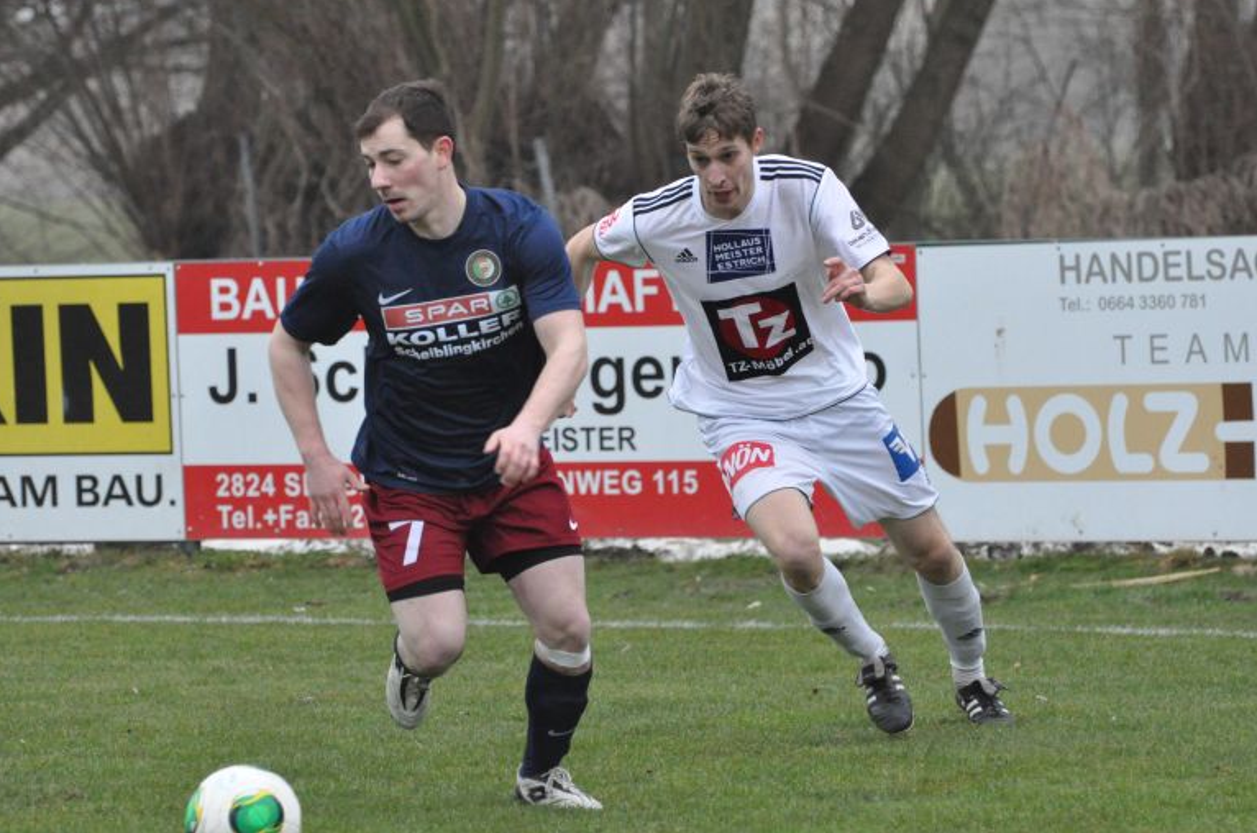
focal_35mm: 282
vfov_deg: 4.9
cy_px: 430
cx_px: 627
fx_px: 9830
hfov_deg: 7.3
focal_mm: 180
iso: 3200
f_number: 5
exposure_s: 1/800
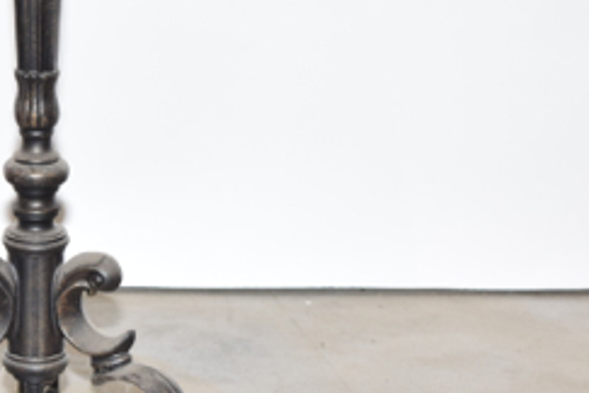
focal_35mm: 190
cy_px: 55
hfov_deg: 10.8
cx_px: 51
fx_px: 3108
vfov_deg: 7.2
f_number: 5.6
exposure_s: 1/125
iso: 800
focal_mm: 48
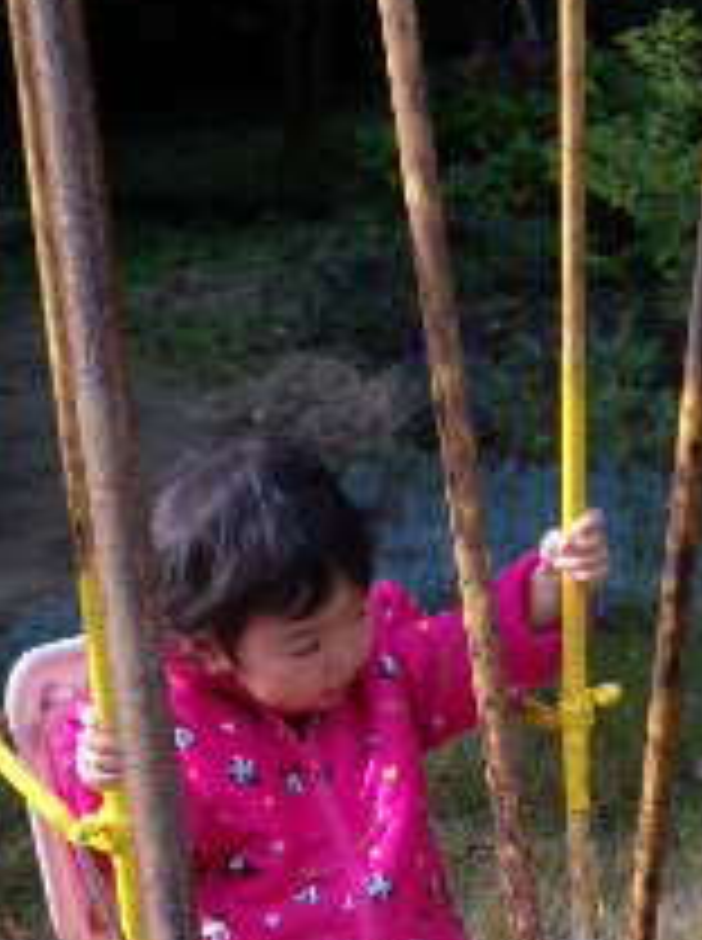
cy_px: 1120
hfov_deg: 16.5
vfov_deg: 20.6
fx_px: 2414
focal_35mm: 89
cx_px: 500
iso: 100
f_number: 2.8
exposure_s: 1/539
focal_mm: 4.82
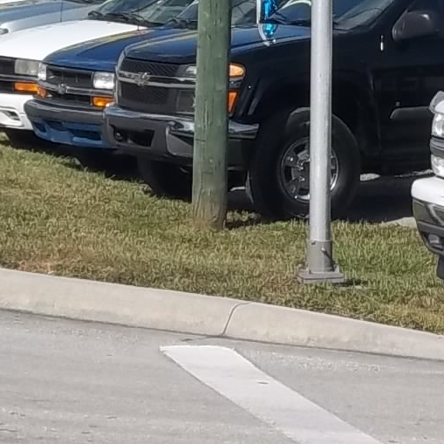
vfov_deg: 9.2
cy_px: -216
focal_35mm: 185
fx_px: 2685
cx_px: 542
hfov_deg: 9.3
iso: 80
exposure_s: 1/125
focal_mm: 9.3
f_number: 12.6
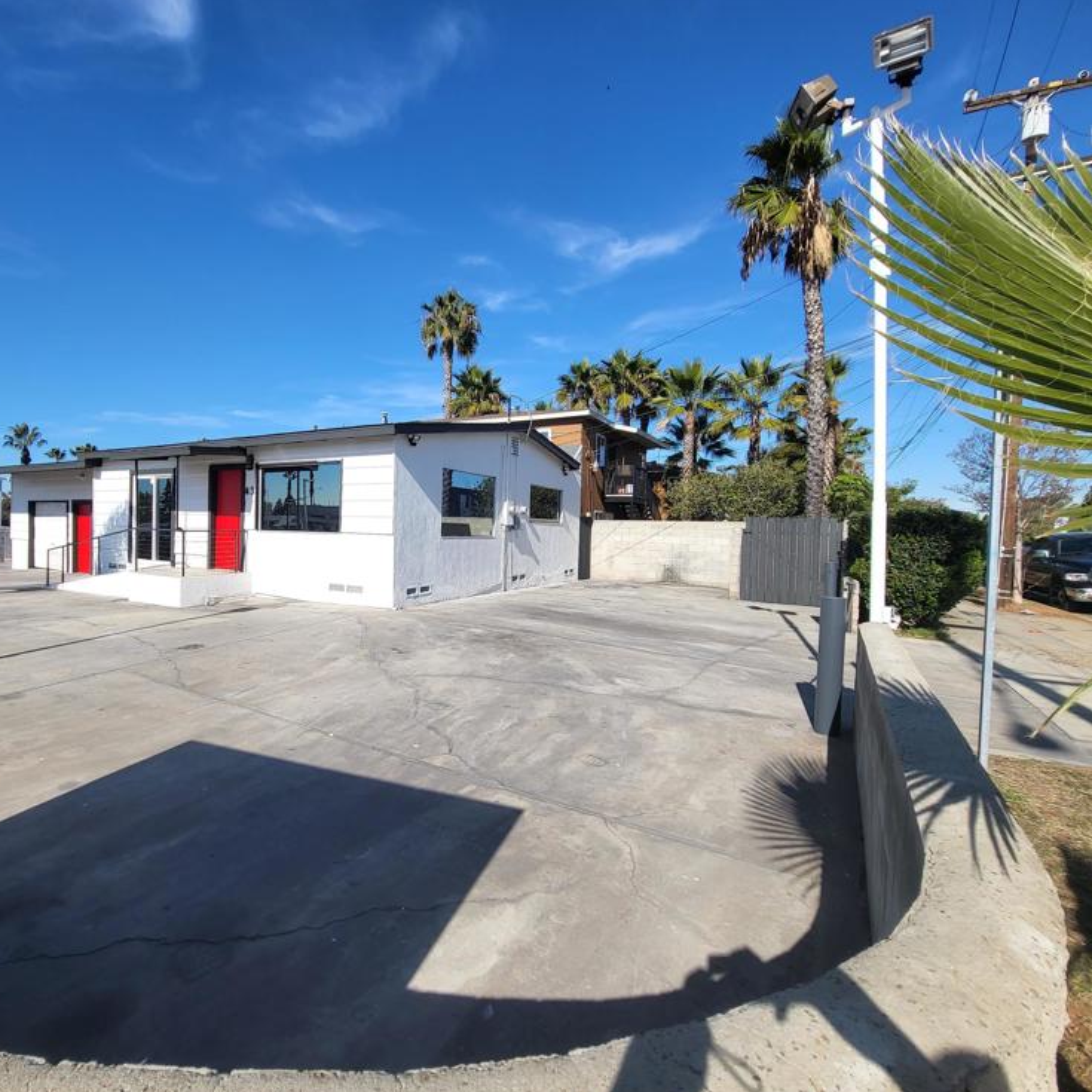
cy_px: 541
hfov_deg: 86.6
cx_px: 452
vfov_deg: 87.4
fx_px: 571
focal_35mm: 16
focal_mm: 1.74
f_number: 2.2
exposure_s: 1/1205
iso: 32
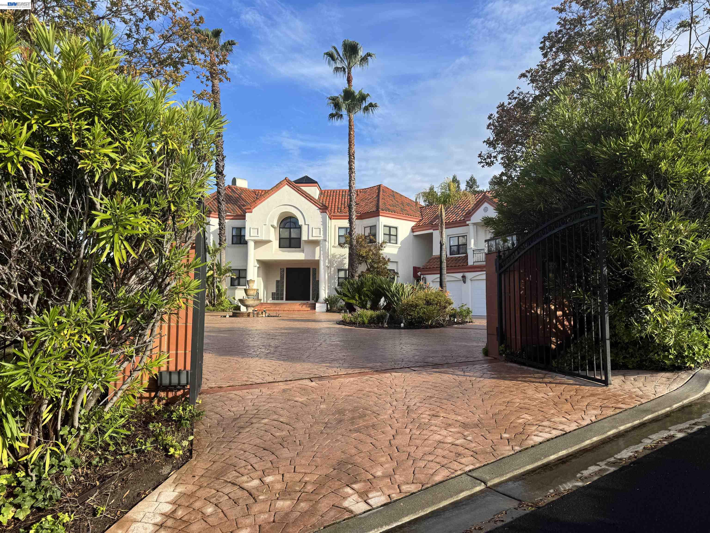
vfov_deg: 56.8
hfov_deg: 71.6
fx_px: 492
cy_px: 266
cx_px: 355
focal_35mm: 24
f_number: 1.78
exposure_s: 1/2604
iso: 80
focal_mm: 6.76
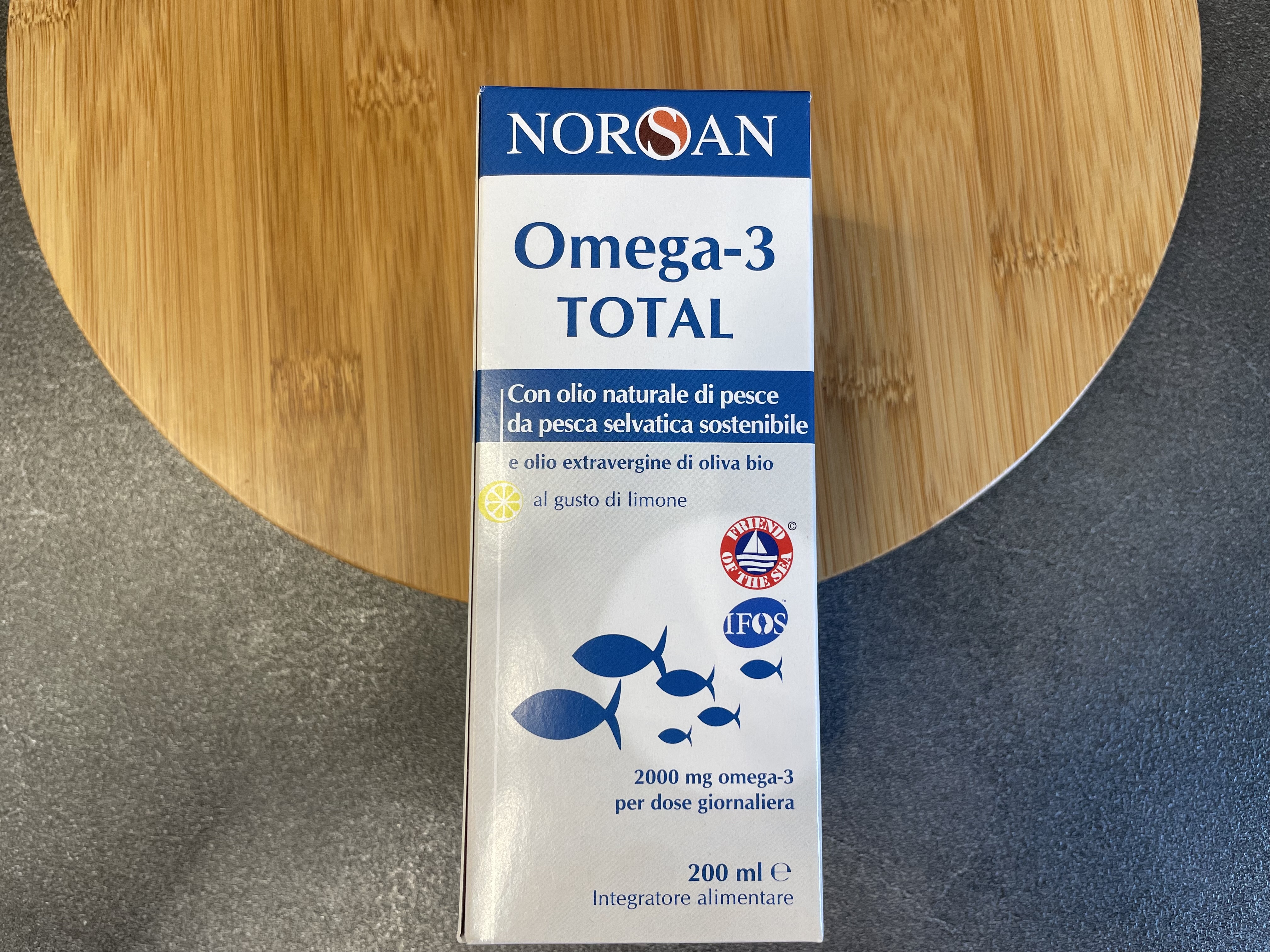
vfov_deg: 53.1
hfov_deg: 67.3
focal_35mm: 26
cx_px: 635
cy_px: 476
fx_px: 954
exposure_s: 1/100
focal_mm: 4.2
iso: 64
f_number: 1.6
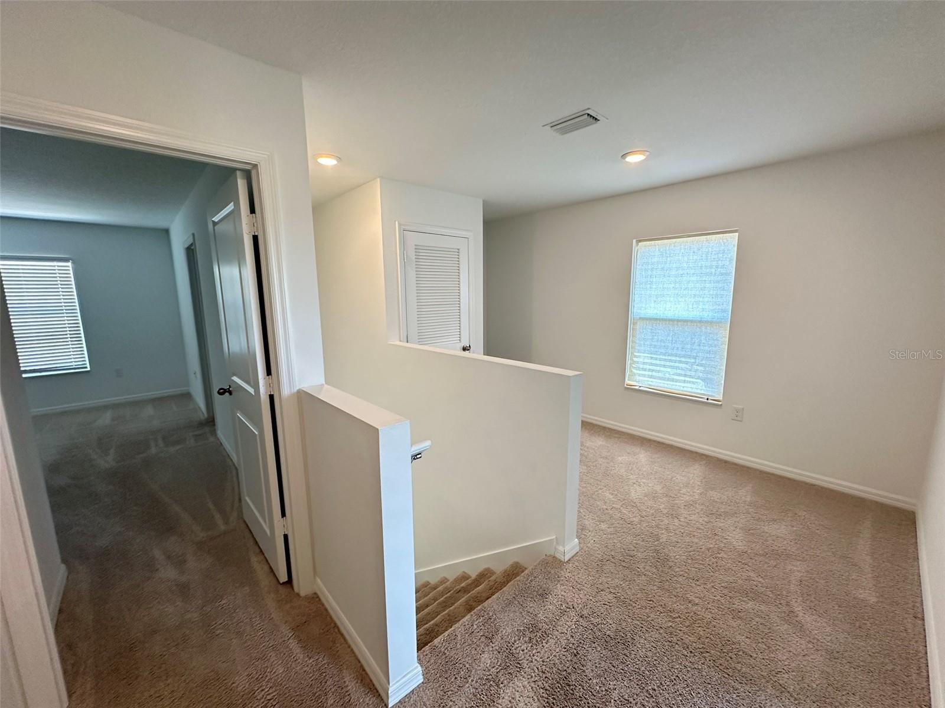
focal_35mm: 14
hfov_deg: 102.1
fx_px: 382
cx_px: 472
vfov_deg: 85.7
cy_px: 354
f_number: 2.2
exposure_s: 1/120
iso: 250
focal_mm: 2.22
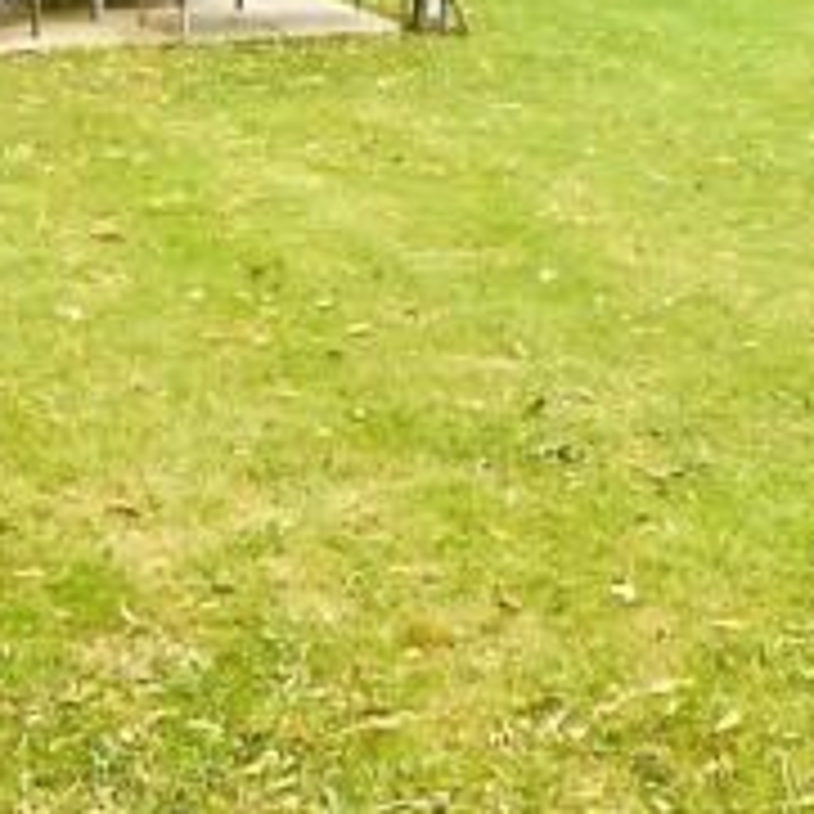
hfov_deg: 24.0
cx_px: 450
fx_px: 1916
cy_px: -304
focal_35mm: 72
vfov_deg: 21.3
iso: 320
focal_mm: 10
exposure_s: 1/250
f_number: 8
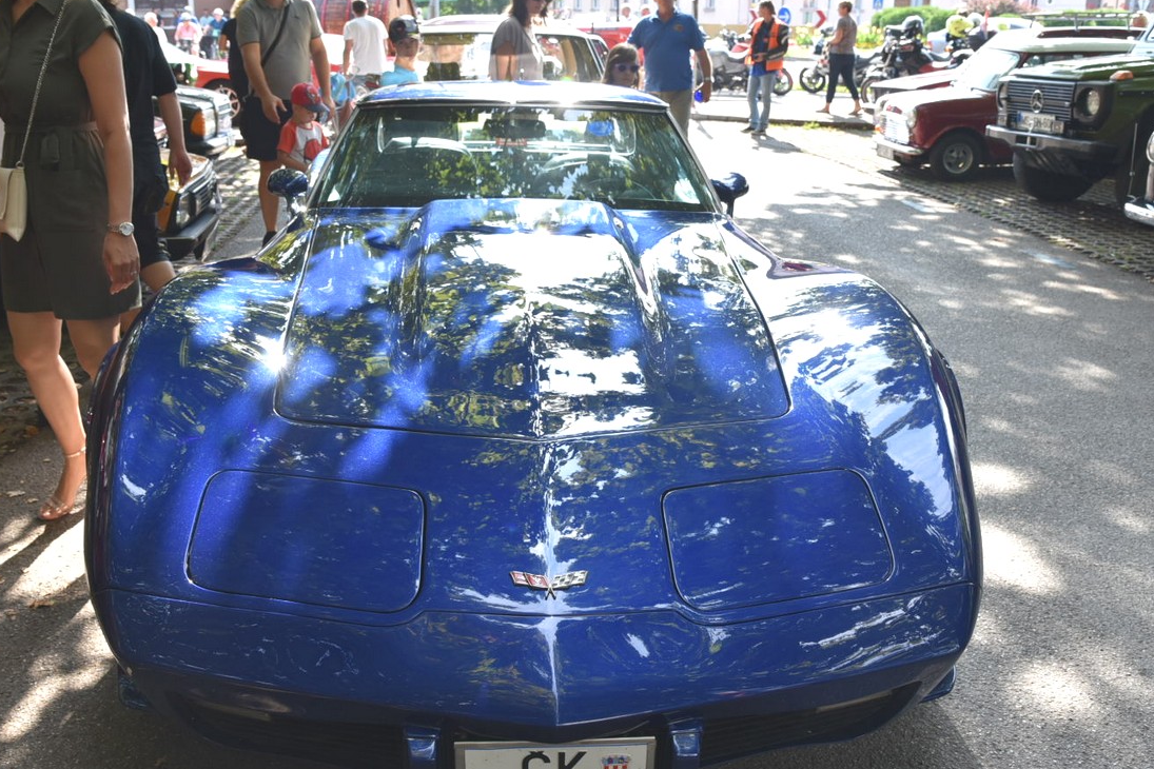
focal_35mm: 37
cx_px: 529
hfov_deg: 51.8
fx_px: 1186
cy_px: 391
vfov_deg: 35.9
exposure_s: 1/200
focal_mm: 30
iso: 400
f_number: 7.1
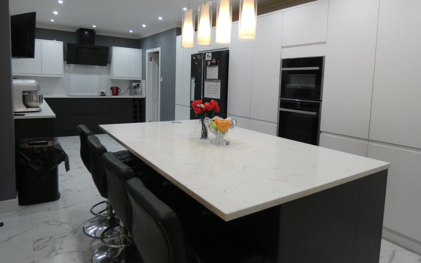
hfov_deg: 74.8
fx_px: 275
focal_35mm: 24
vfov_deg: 50.9
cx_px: 212
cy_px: 112
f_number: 2.9
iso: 320
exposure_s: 1/60
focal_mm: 3.9
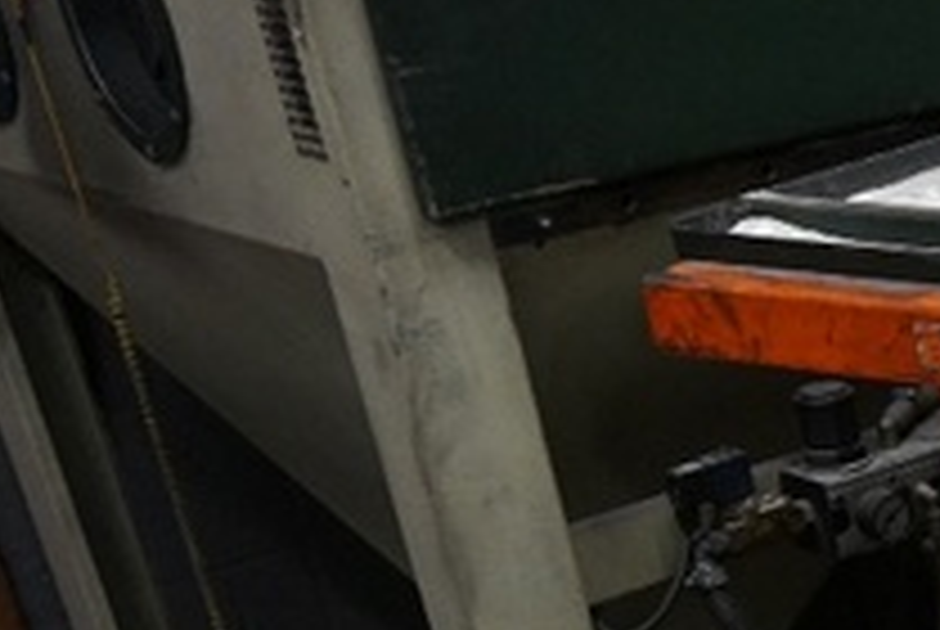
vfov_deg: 14.9
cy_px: 832
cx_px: 1610
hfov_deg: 18.8
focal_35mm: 88
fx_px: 2294
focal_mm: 17
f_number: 3.5
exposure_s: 1/160
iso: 1600
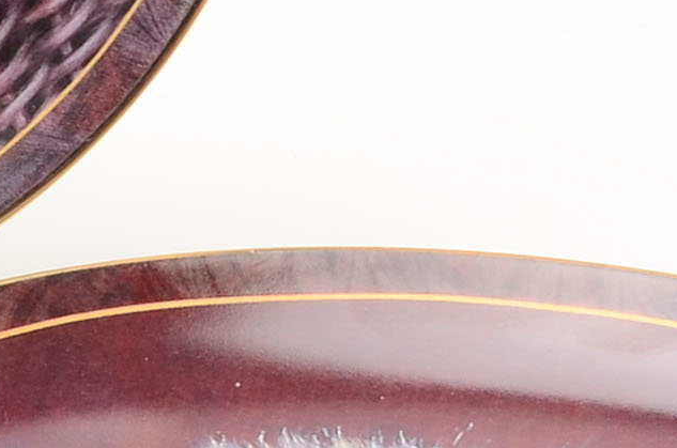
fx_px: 6359
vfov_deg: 4.0
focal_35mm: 339
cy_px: 81
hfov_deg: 5.8
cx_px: -1158
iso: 100
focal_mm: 29
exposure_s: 1/160
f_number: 18
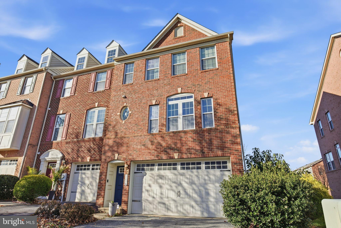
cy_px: 114
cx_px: 170
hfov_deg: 81.2
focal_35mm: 21
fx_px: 199
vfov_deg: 59.5
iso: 100
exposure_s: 1/1600
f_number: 7.1
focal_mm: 21
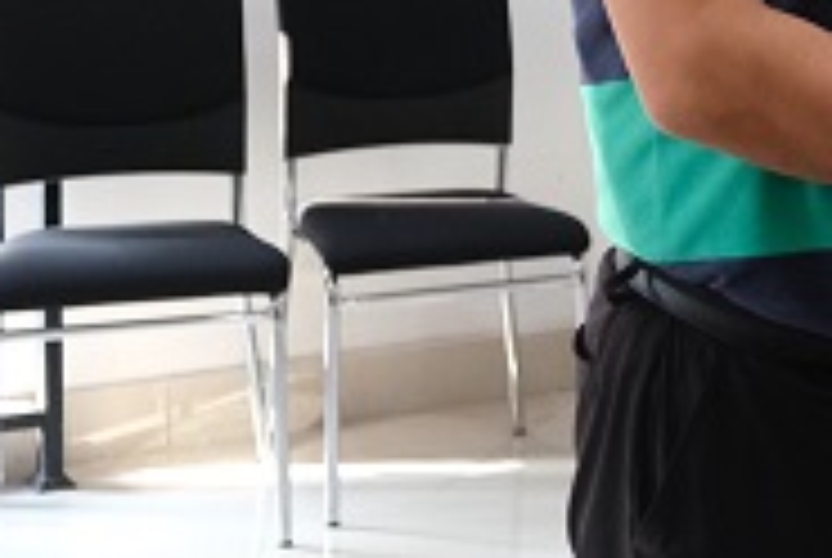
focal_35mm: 123
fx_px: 2847
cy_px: -220
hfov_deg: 15.2
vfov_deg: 10.9
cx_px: 1318
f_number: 3.2
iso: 1600
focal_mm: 25.4
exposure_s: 1/125
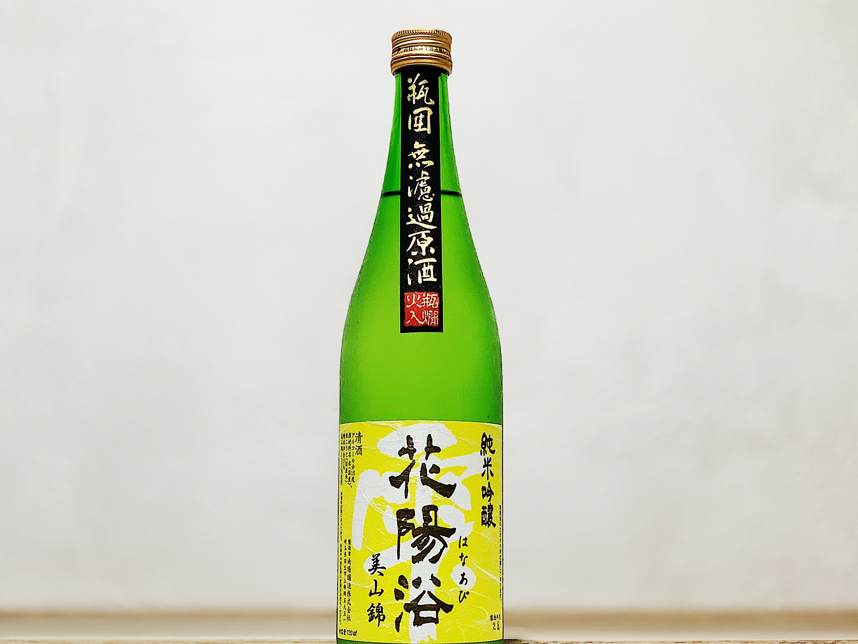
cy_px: 335
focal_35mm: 61
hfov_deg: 31.7
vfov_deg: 24.0
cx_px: 423
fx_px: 1512
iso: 80
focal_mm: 6
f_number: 2.4
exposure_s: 1/122
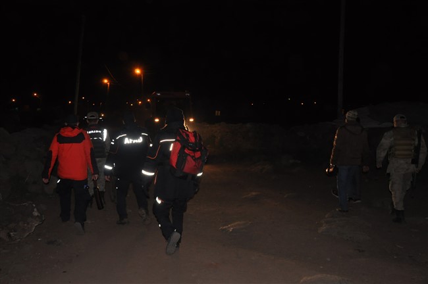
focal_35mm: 33
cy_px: 142
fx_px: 392
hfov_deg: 57.3
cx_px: 214
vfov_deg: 39.9
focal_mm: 22
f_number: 4.5
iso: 1000
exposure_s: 1/60
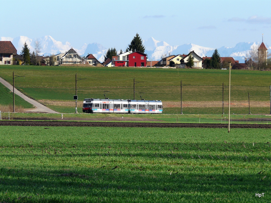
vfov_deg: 5.4
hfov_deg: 7.2
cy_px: 102
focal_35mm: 275
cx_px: 136
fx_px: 2153
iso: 100
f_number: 5.6
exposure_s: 1/250
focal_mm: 45.2
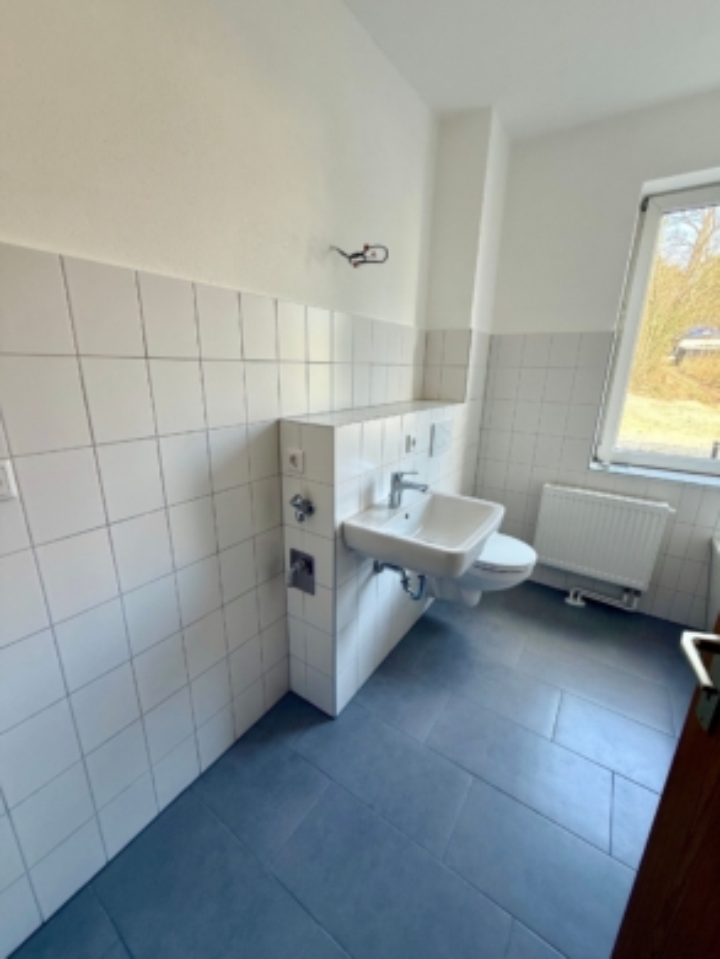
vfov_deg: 102.0
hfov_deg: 85.7
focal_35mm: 14
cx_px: 360
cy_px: 480
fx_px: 388
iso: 100
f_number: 2.2
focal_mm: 2.22
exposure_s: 1/99
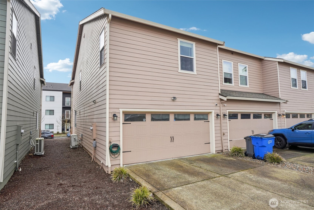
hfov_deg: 81.2
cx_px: 157
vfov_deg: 59.5
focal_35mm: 21
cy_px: 105
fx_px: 183
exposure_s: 1/400
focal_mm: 21
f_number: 8
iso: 400
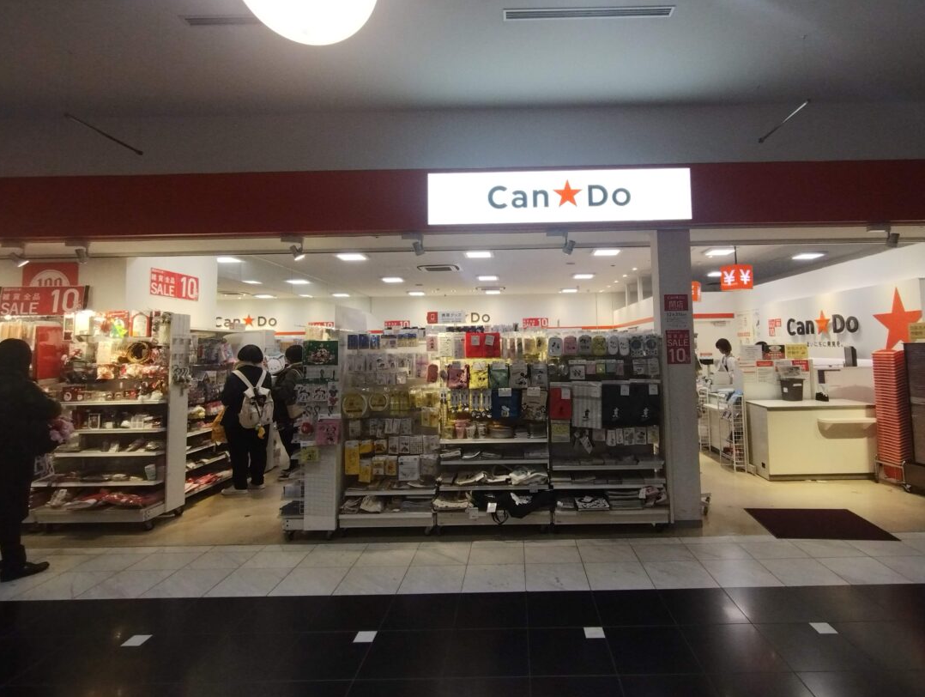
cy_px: 317
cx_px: 513
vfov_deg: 68.7
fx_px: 509
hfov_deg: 84.3
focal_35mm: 19
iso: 131
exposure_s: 1/60
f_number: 2.2
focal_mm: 1.66
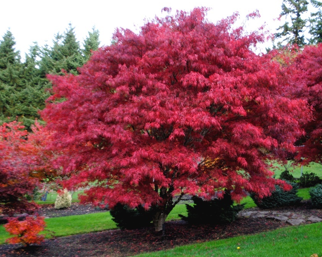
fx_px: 524
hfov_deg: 34.1
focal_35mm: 55
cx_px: 189
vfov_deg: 27.6
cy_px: 127
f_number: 4.8
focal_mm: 32
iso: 200
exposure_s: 1/50
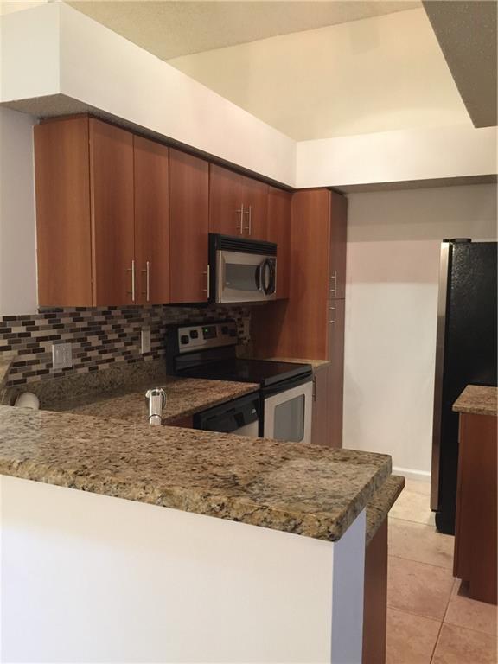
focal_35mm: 29
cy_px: 332
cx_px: 249
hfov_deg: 48.2
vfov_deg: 61.7
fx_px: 556
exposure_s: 1/10
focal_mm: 4.15
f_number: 2.2
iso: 100
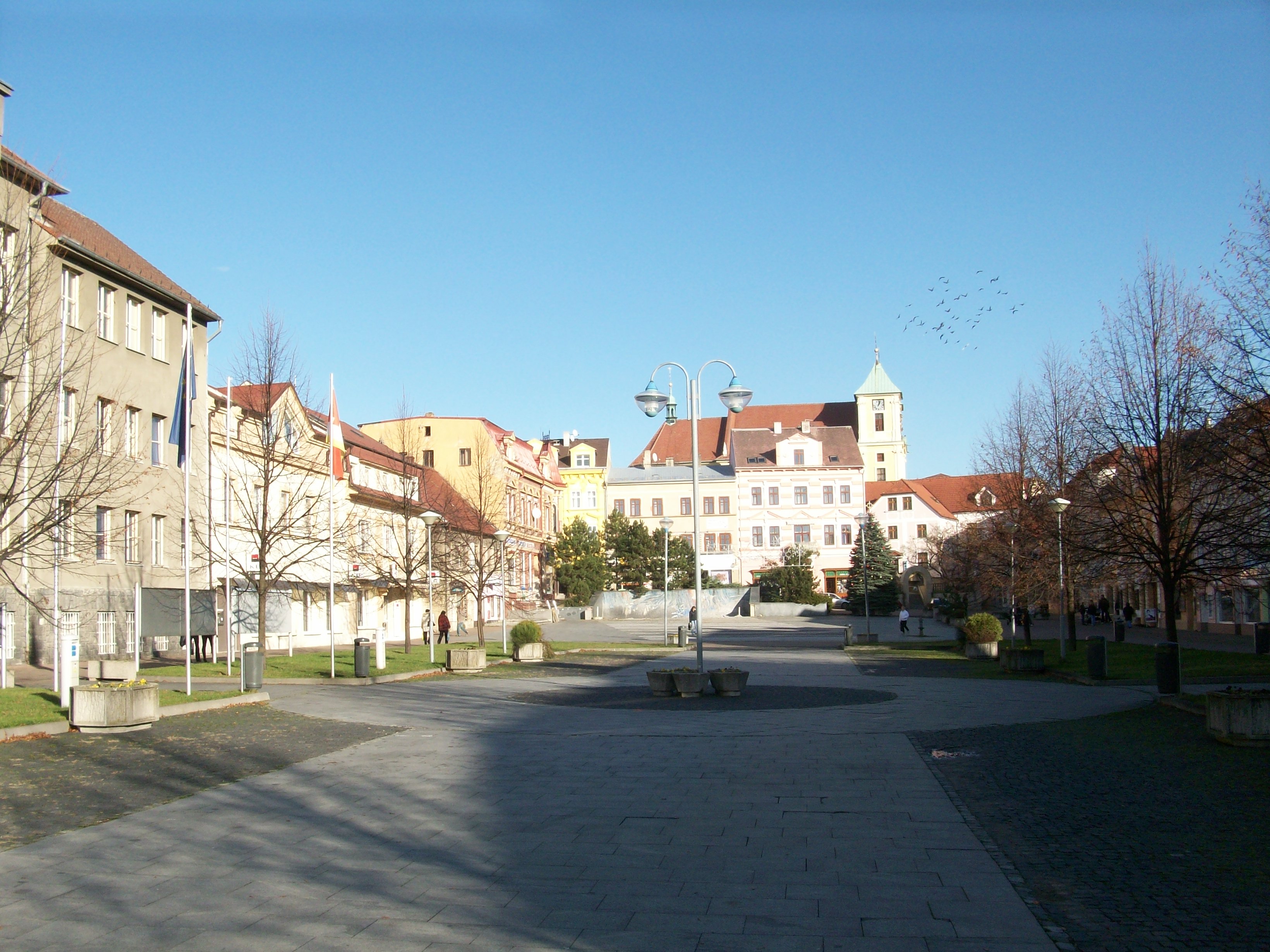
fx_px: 1247
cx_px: 635
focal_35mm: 34
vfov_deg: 41.8
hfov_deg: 54.0
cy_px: 476
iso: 64
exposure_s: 1/216
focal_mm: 5.7
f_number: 5.5
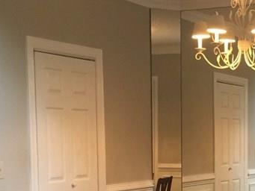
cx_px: 251
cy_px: 203
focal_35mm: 87
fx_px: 641
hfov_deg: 21.7
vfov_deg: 16.5
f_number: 2.2
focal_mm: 4.15
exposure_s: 1/15
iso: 64
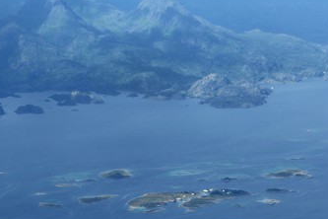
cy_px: 101
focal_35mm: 322
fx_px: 2934
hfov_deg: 6.4
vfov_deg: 4.3
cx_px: 136
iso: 100
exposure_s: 1/1000
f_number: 5
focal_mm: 170
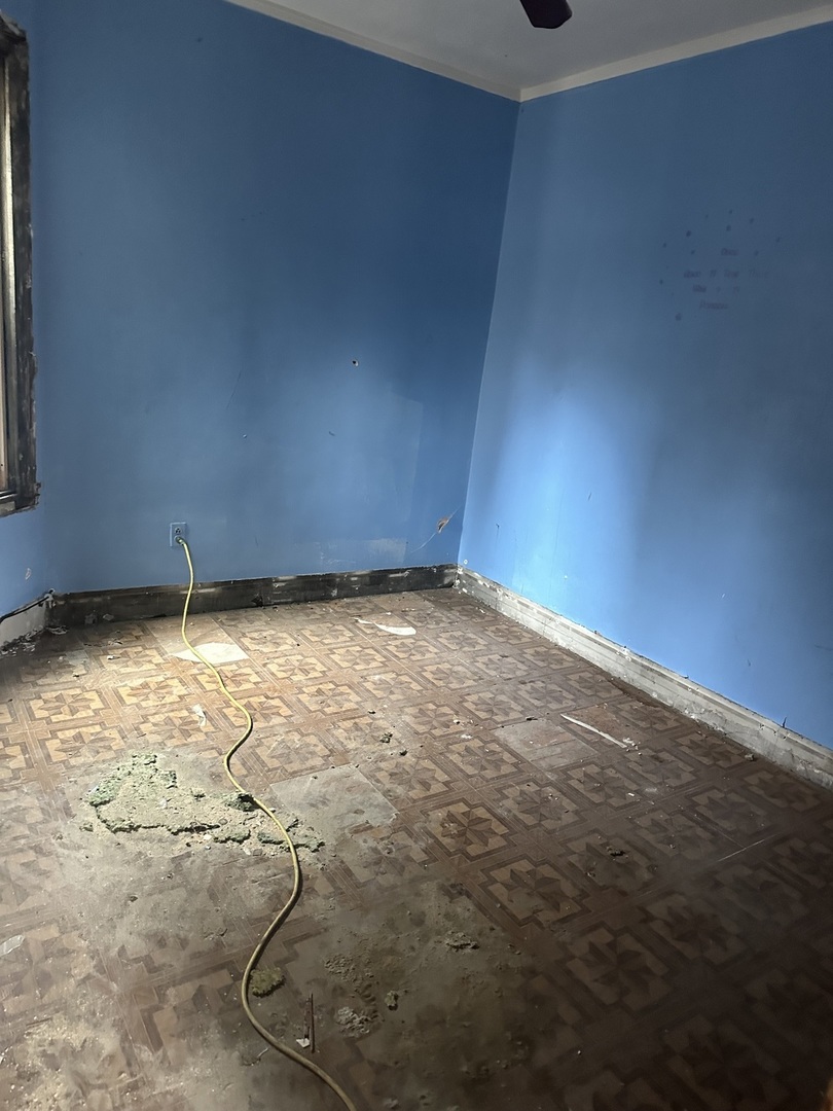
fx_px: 770
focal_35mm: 24
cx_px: 416
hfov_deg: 56.8
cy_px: 556
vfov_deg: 71.6
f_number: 1.78
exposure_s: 1/40
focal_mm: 6.86
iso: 800
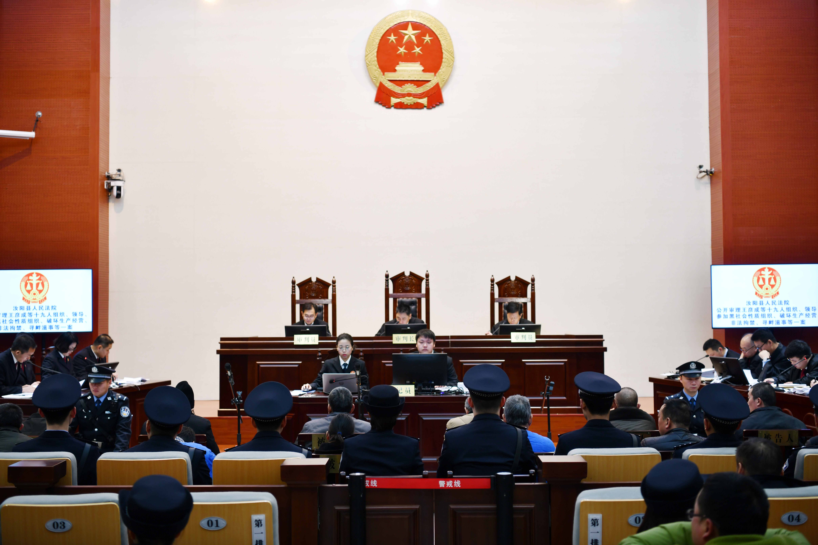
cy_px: 272
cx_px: 409
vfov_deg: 29.2
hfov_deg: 42.7
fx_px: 1045
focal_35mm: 46
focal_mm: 46
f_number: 3.2
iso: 200
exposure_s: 1/40
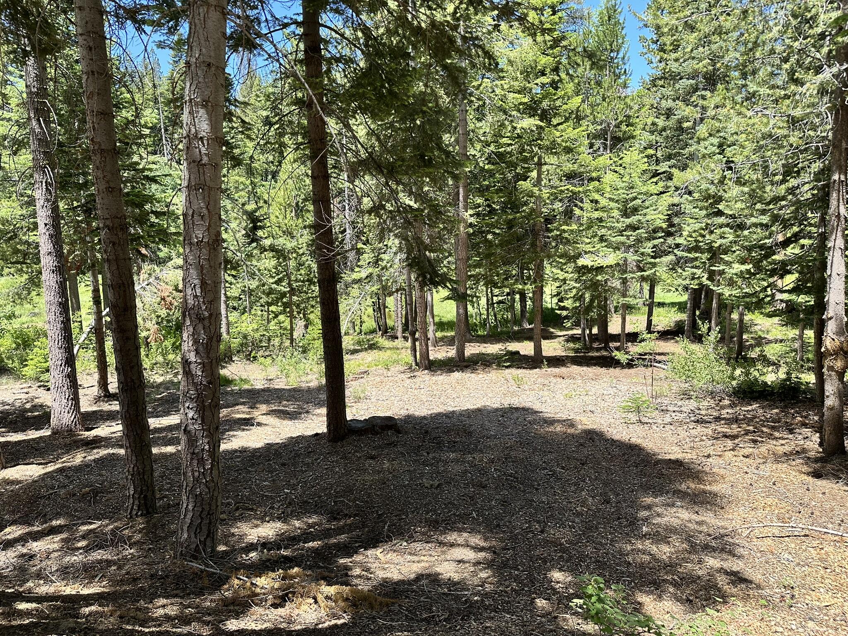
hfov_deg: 71.6
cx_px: 424
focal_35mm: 24
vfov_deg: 56.8
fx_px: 588
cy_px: 318
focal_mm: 6.86
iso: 80
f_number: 1.78
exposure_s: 1/1119
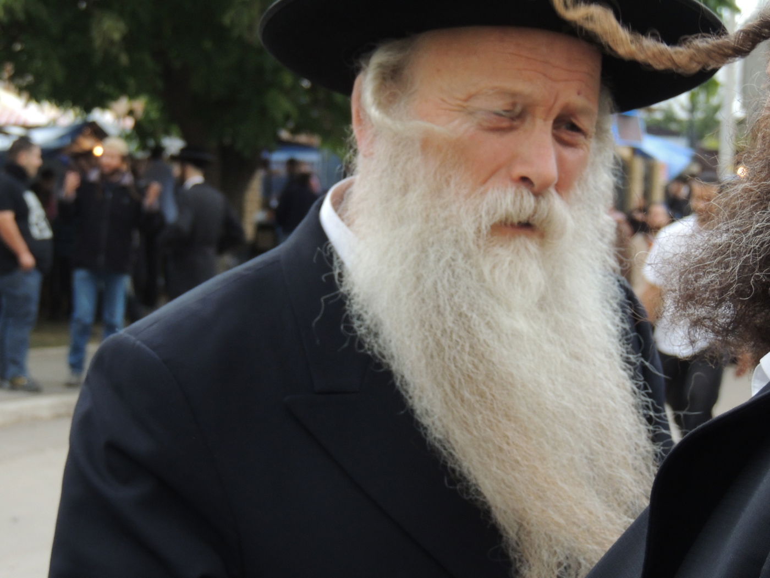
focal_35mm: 120
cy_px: 289
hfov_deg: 16.4
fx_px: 2669
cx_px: 385
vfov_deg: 12.3
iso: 400
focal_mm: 21.4
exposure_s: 1/250
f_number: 4.2
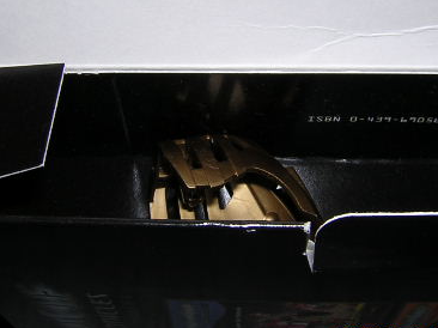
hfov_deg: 30.7
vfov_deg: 23.2
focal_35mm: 63
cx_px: 229
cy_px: 113
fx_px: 797
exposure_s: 1/60.1
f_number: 5.2
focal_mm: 4.7
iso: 100
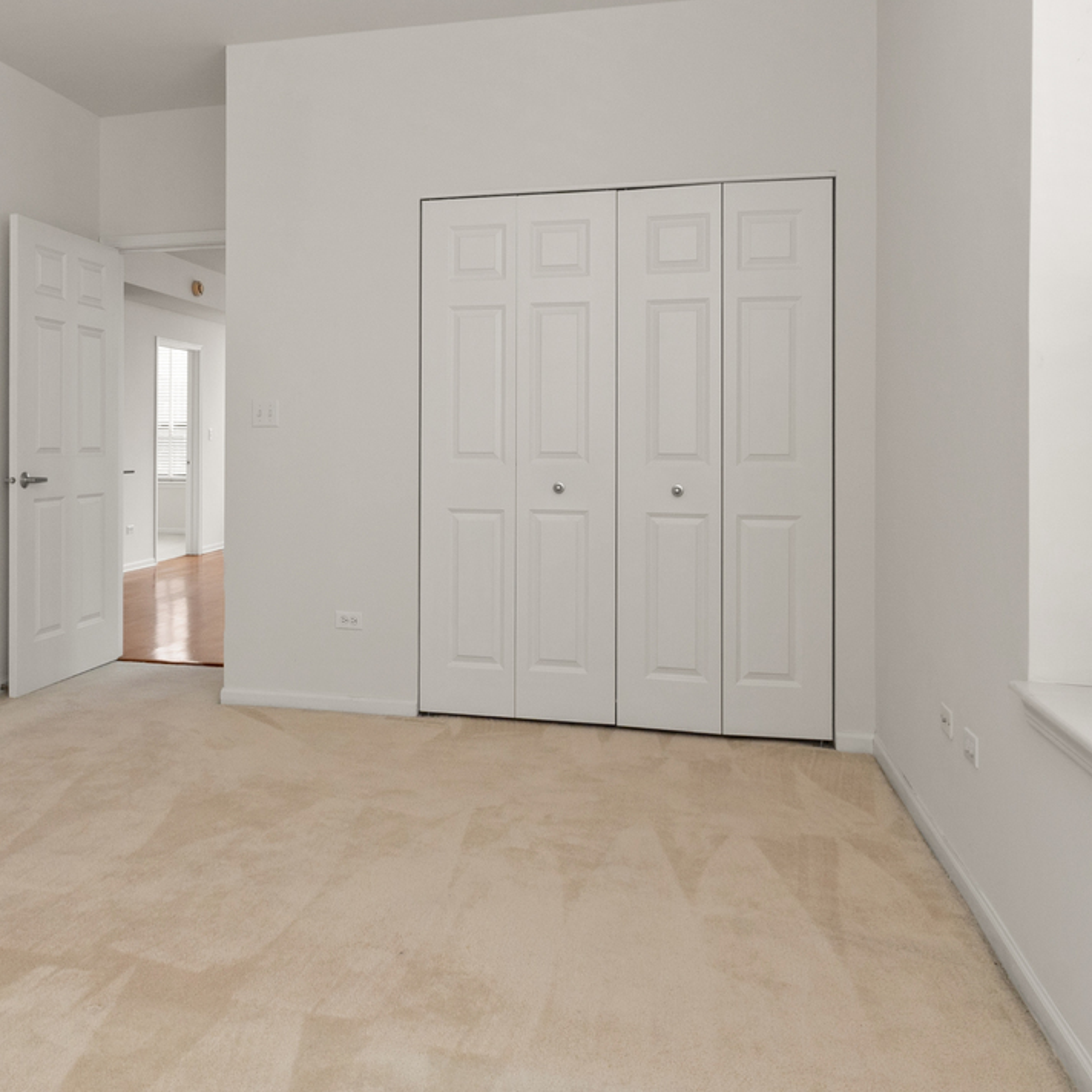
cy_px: 437
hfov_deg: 54.5
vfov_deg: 55.2
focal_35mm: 29
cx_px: 365
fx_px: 1035
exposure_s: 1/125
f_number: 7.1
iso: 250
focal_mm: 10
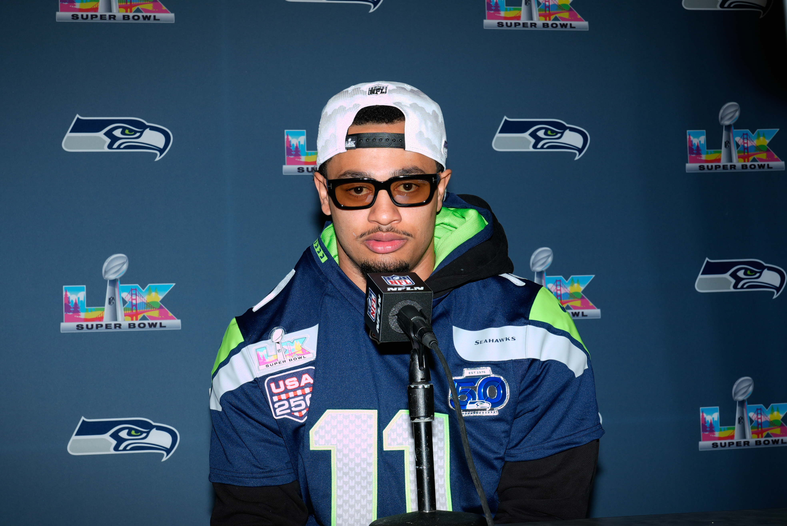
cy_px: 263
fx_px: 1335
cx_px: 394
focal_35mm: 61
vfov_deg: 22.3
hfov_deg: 32.9
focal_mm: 41
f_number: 10
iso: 125
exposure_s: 1/20
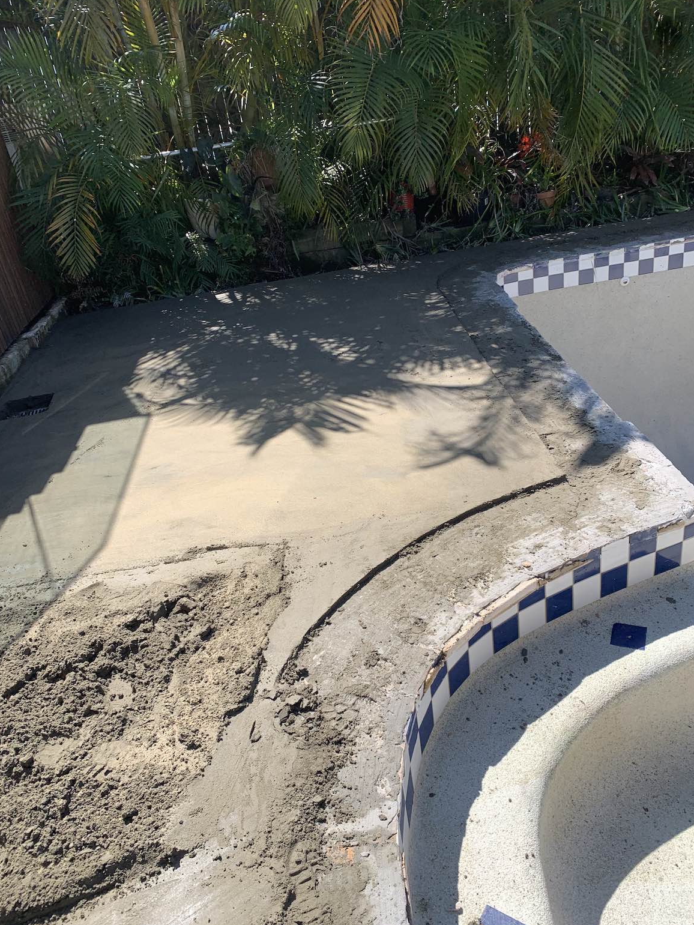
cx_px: 357
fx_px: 722
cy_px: 472
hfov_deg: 51.4
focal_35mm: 27
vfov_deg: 65.3
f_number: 1.8
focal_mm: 4.25
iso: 25
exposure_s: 1/1149
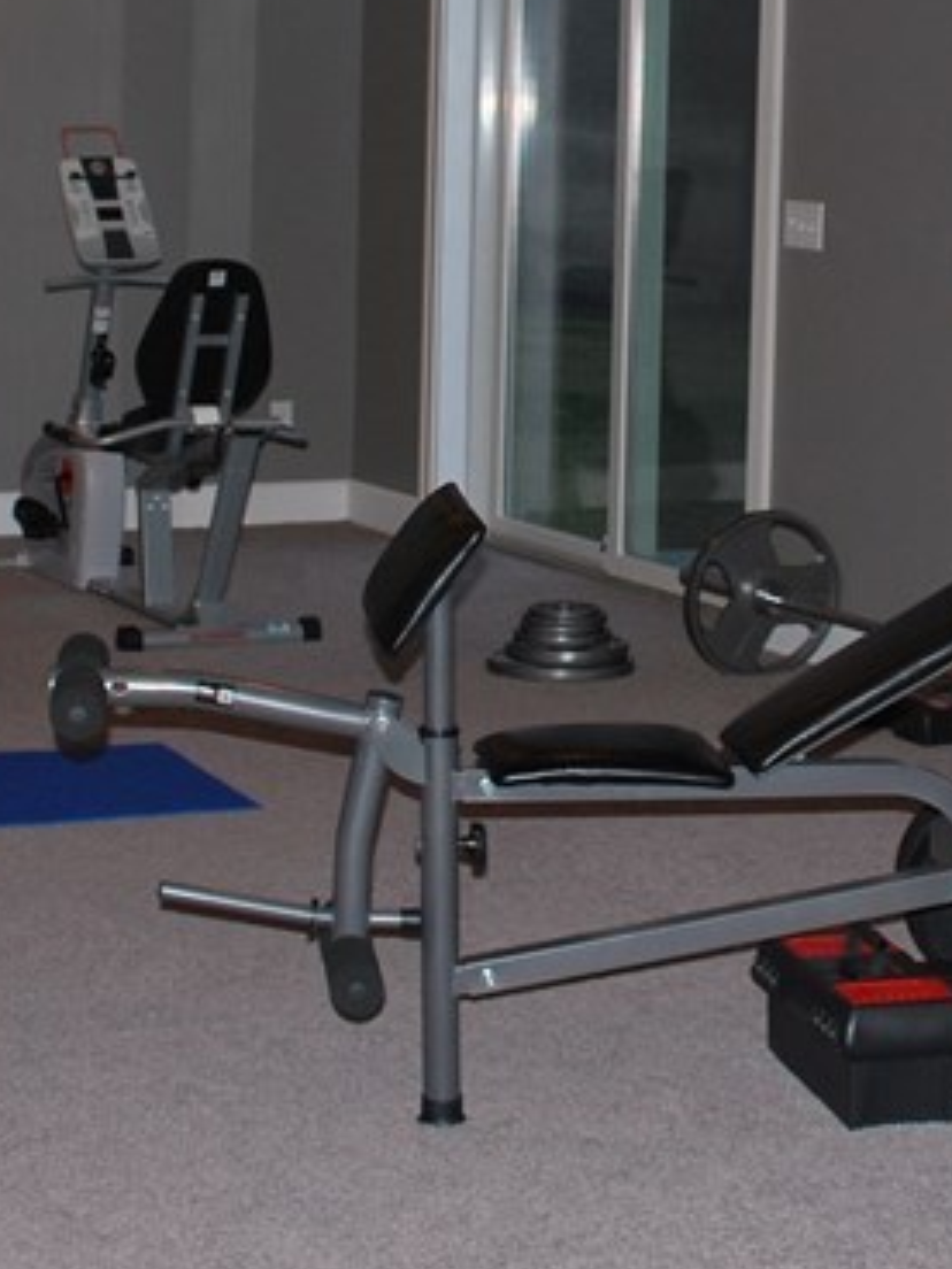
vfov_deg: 22.8
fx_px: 3117
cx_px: 604
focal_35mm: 85
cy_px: 314
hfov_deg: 17.3
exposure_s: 1/60
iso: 200
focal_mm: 20
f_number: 3.8
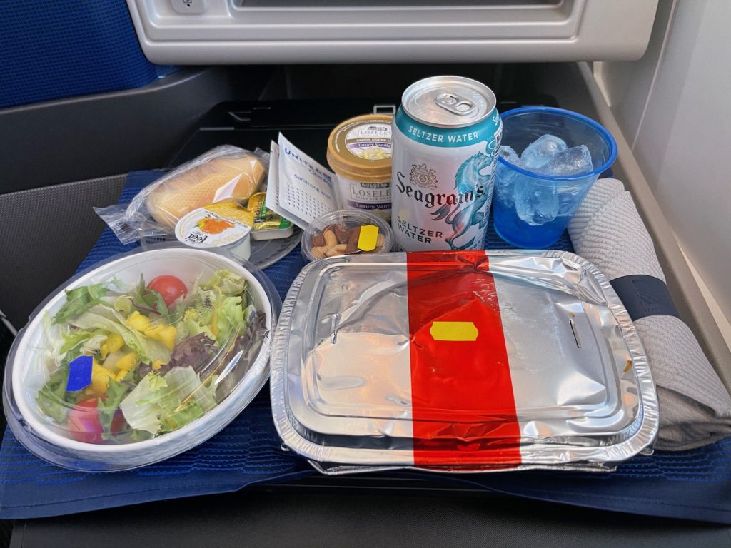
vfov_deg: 53.1
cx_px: 366
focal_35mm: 26
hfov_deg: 67.3
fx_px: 549
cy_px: 274
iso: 125
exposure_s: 1/56
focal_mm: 5.1
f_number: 1.6
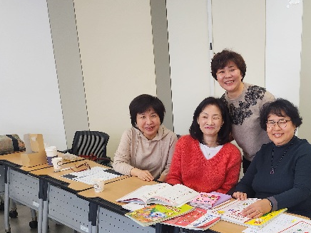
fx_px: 395
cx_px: 236
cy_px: 171
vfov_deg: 32.3
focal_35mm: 44
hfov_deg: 41.6
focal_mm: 5
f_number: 1.8
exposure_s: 1/182
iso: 125
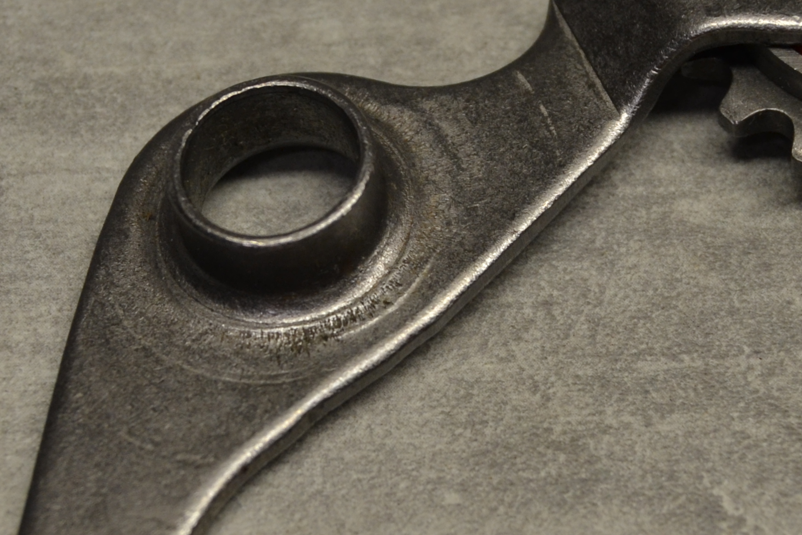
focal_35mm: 119
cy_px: 240
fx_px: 2651
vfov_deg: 11.5
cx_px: 508
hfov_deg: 17.2
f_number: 5.6
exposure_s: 1/125
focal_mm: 30
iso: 400
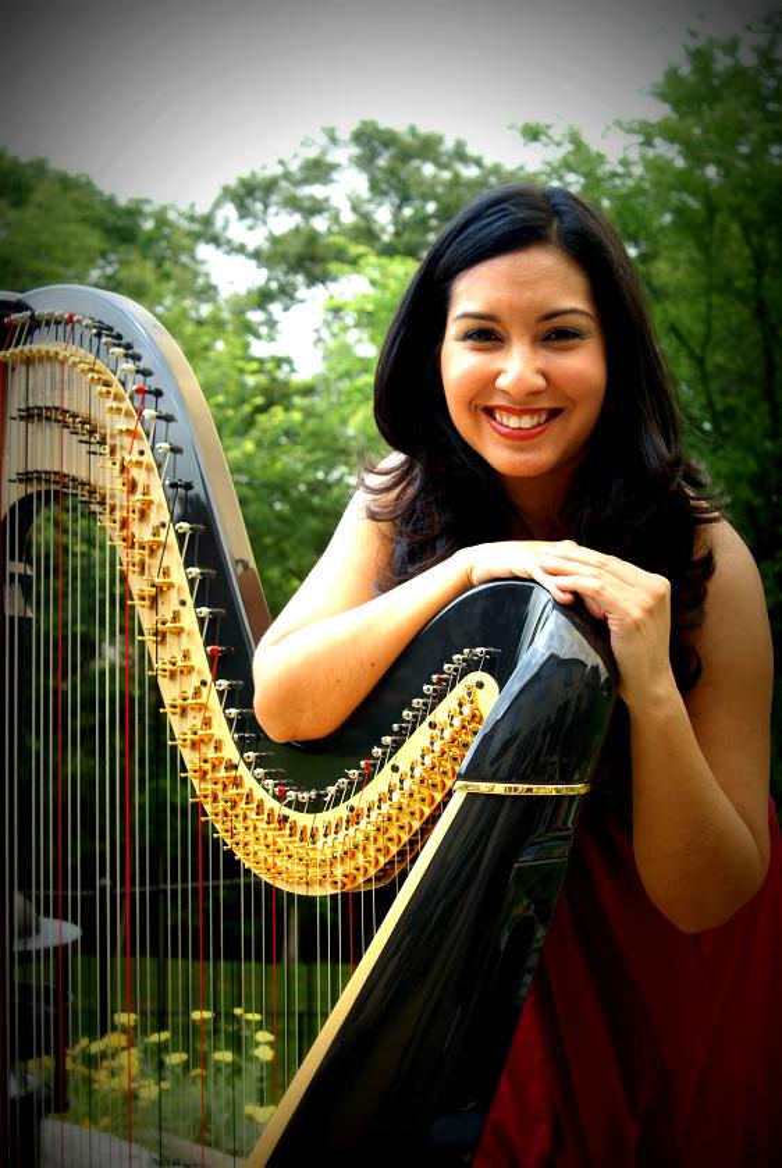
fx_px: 1364
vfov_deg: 46.3
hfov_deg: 32.0
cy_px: 584
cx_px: 391
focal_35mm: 42
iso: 100
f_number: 4.5
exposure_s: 1/80
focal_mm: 28
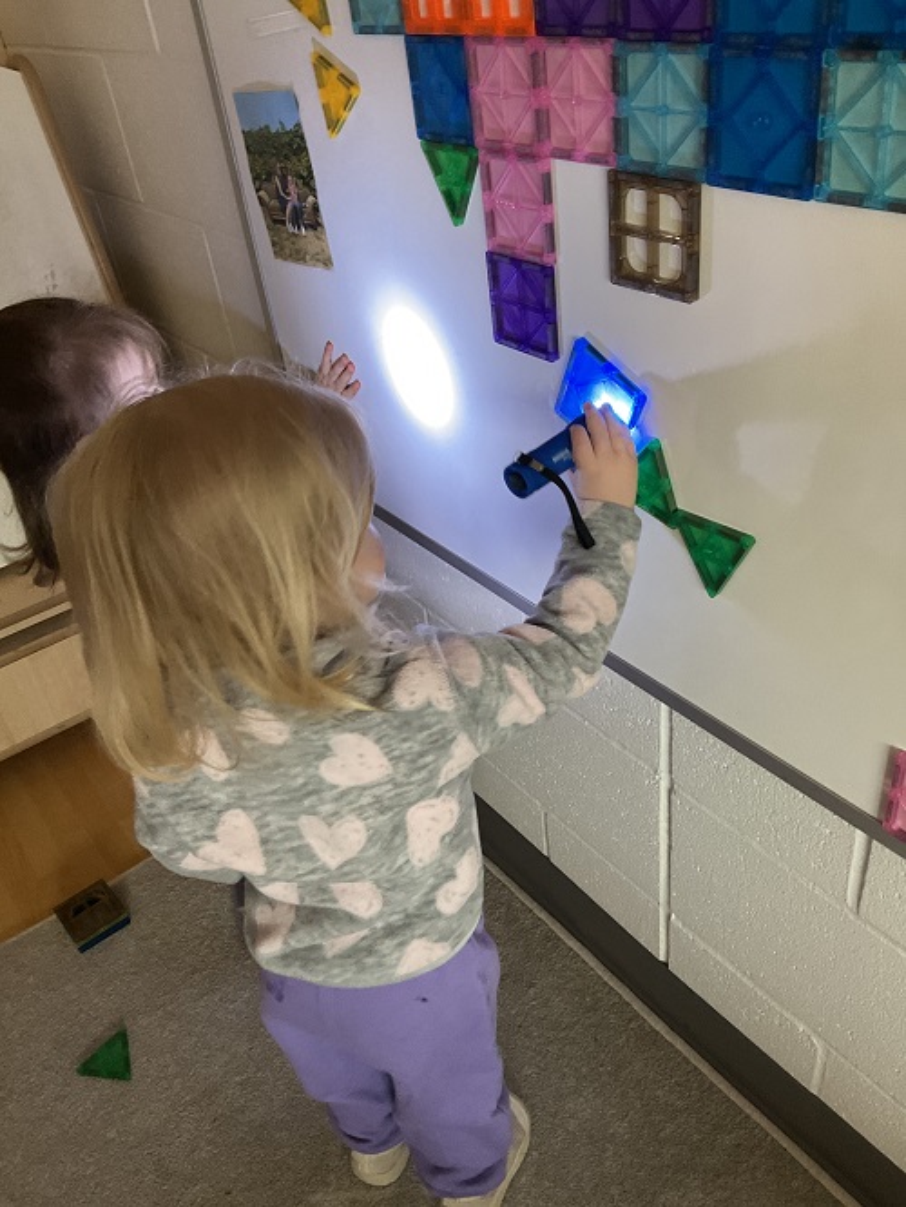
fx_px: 1011
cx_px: 453
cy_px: 604
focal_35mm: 29
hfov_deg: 48.3
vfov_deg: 61.6
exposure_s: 1/33
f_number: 1.8
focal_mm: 3
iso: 200
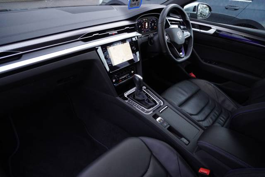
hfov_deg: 73.8
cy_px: 88
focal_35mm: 24
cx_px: 132
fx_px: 177
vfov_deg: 53.1
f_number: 3.5
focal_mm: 16
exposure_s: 1/200
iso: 5000
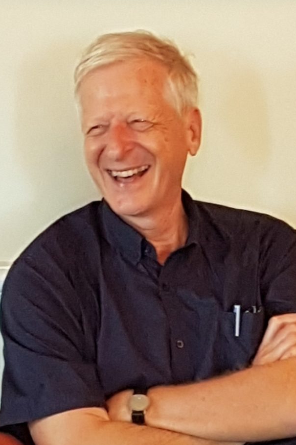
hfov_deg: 46.3
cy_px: 220
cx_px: 161
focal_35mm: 28
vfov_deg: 65.5
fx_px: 345
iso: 160
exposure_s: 1/50
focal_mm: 4.2
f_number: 1.7
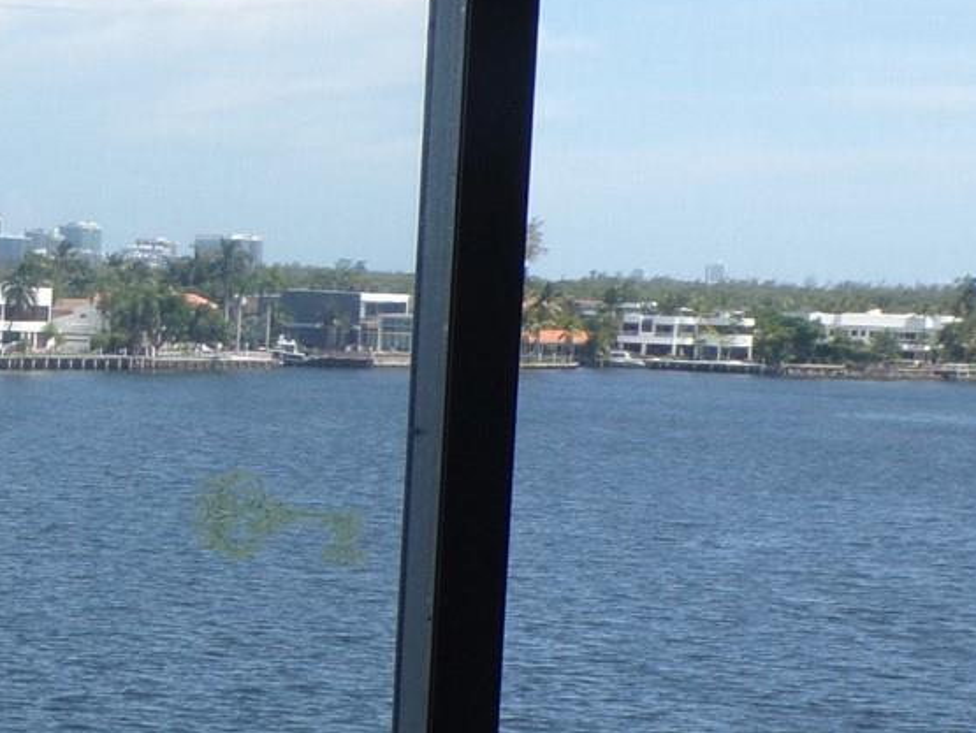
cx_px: -157
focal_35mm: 121
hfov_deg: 15.7
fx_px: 3414
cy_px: 536
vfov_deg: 12.2
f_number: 4.9
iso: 80
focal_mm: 7.6
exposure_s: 1/250
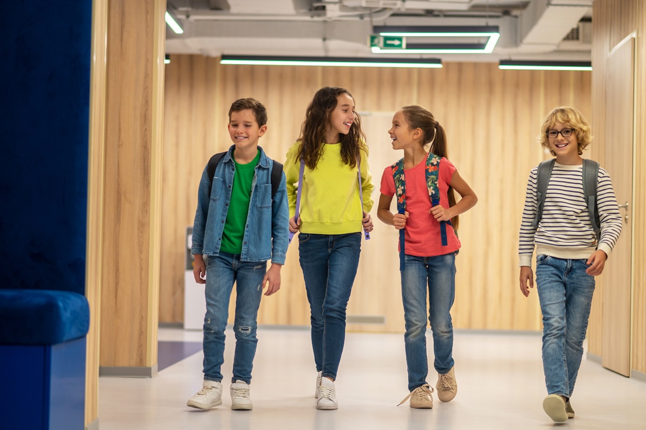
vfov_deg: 16.0
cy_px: 215
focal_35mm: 85
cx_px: 323
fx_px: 1524
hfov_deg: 23.9
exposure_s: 1/400
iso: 640
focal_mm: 85
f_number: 2
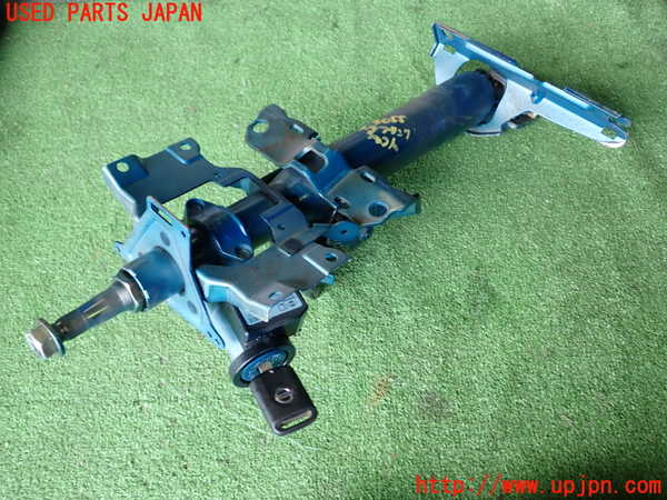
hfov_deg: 56.8
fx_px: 617
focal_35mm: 32
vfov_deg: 44.2
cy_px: 250
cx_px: 334
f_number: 2.4
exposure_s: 1/60
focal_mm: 5.79
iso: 125
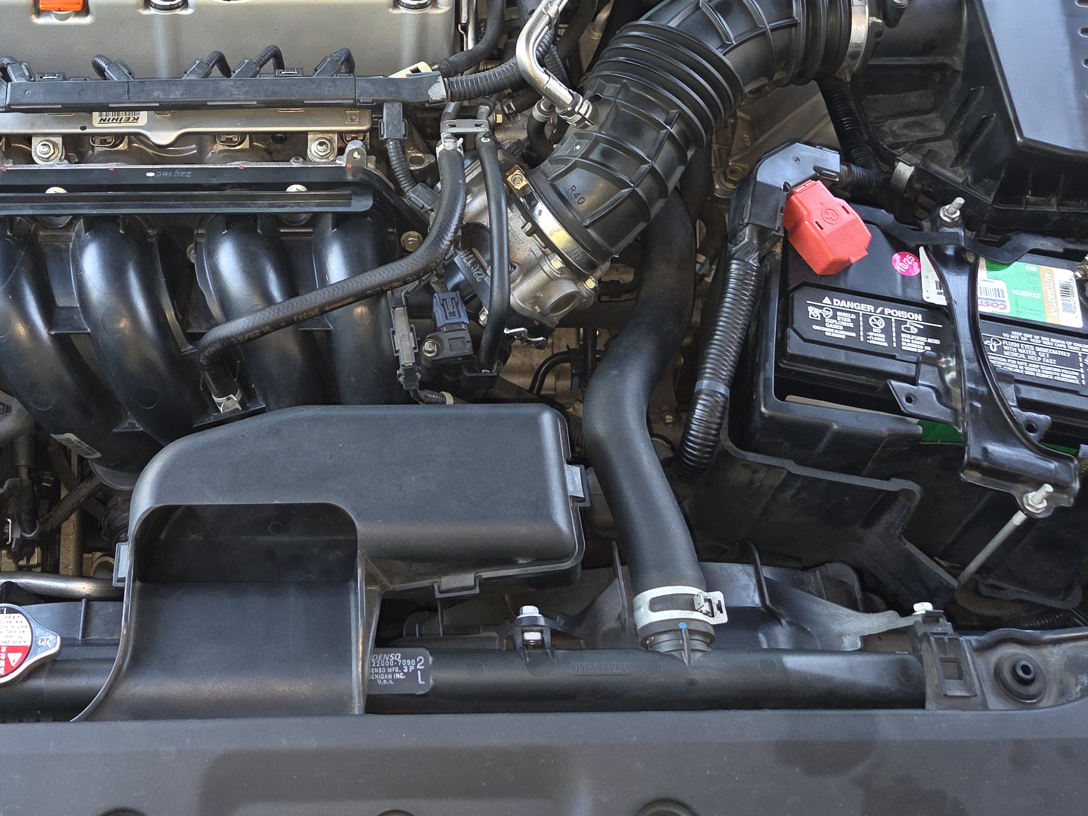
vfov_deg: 32.8
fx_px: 1320
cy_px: 98
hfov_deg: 44.0
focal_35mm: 42
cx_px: 349
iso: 125
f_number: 1.8
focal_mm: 5.4
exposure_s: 1/60
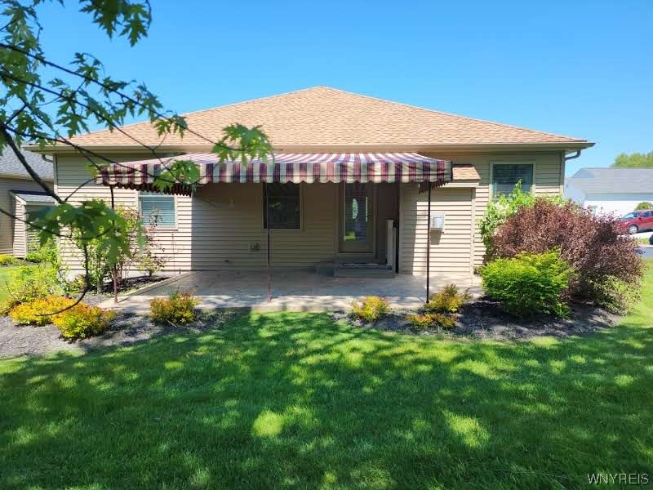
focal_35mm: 23
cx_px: 326
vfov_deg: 58.9
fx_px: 434
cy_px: 245
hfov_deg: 73.9
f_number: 1.8
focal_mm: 6.4
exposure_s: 1/403
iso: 12
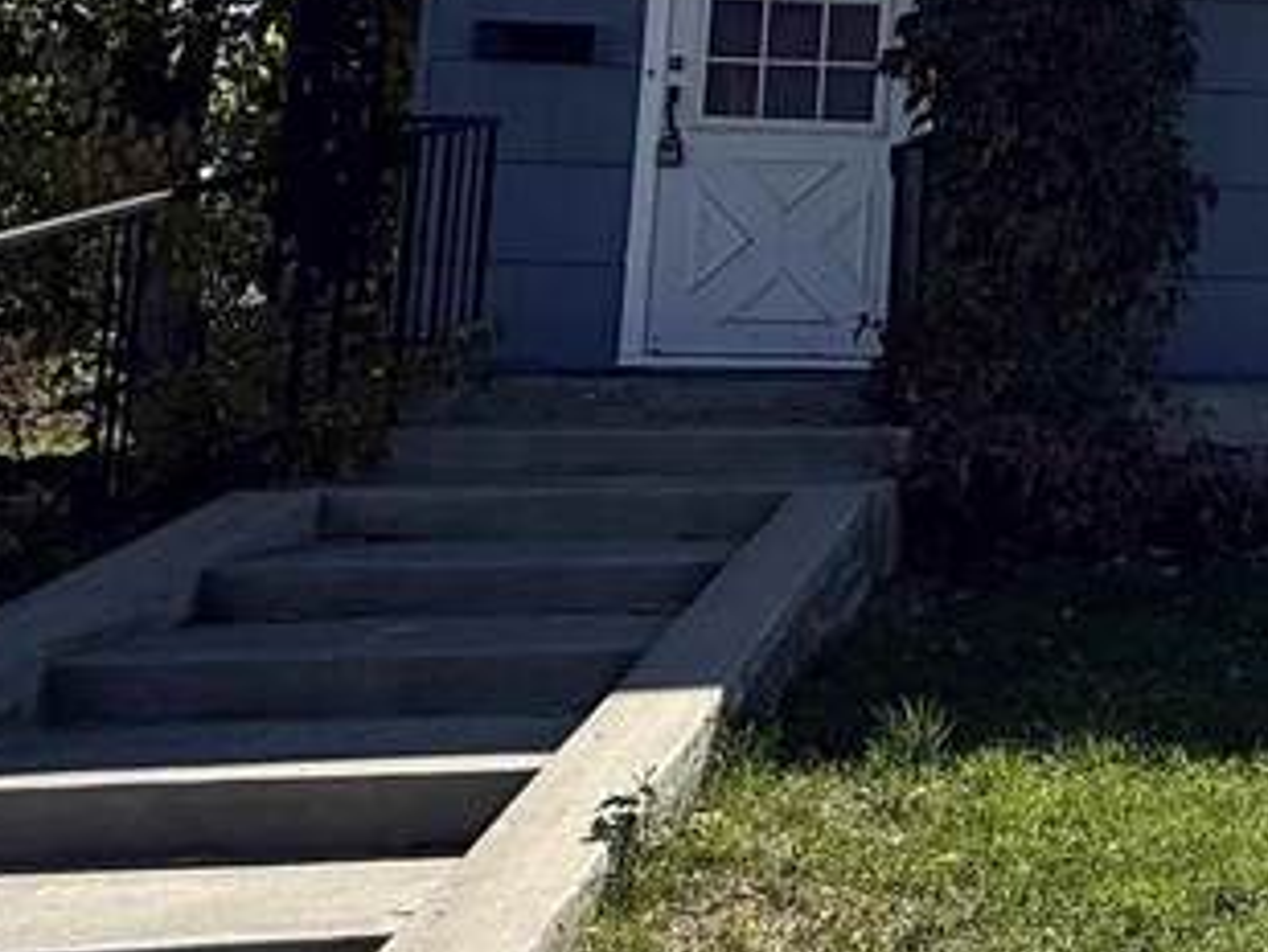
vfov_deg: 24.7
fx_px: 2125
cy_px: 135
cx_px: 1744
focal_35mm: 58
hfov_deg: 26.7
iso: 50
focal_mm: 2.22
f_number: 2.2
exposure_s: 1/1497
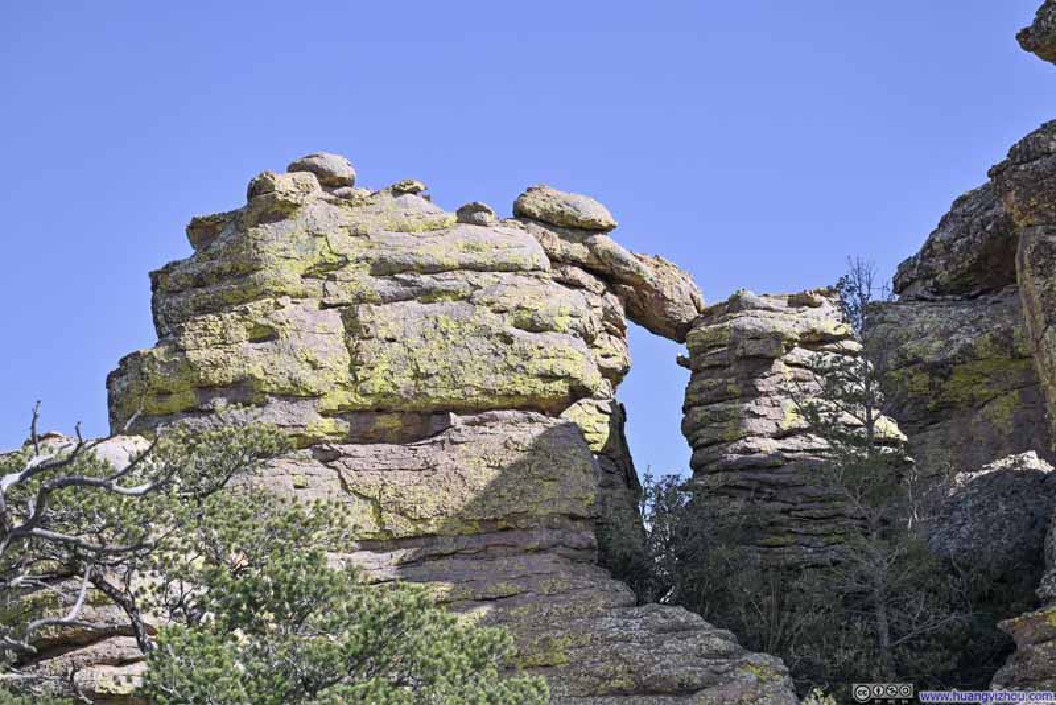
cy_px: 352
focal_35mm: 120
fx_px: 3521
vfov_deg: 11.4
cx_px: 528
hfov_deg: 17.1
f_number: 5
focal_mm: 120
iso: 100
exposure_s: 1/1000
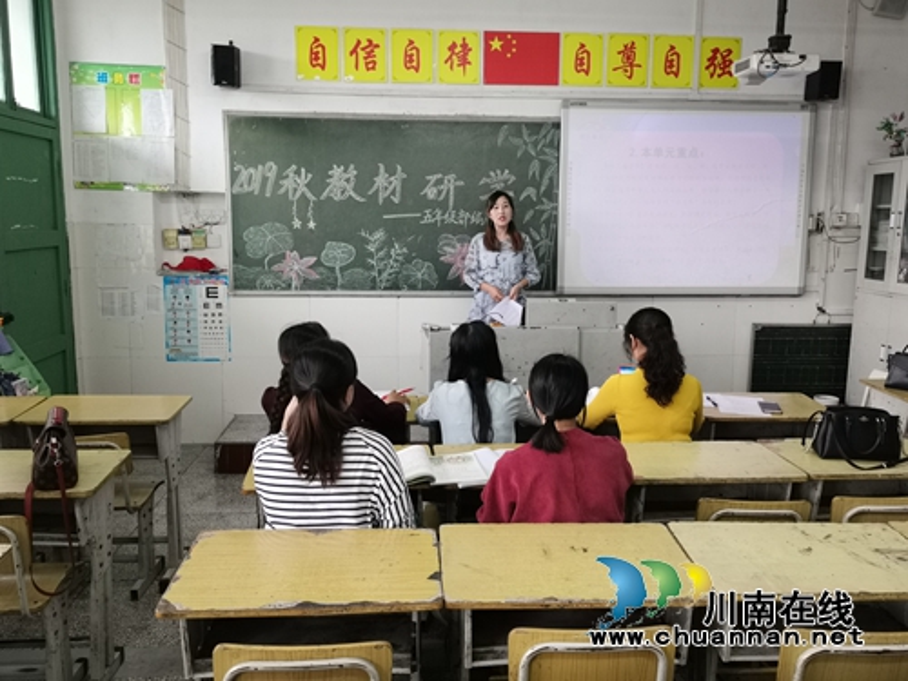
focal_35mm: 31
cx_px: 454
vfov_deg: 45.4
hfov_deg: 58.4
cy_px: 340
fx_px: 813
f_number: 1.8
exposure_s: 1/100
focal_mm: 5.58
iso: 320
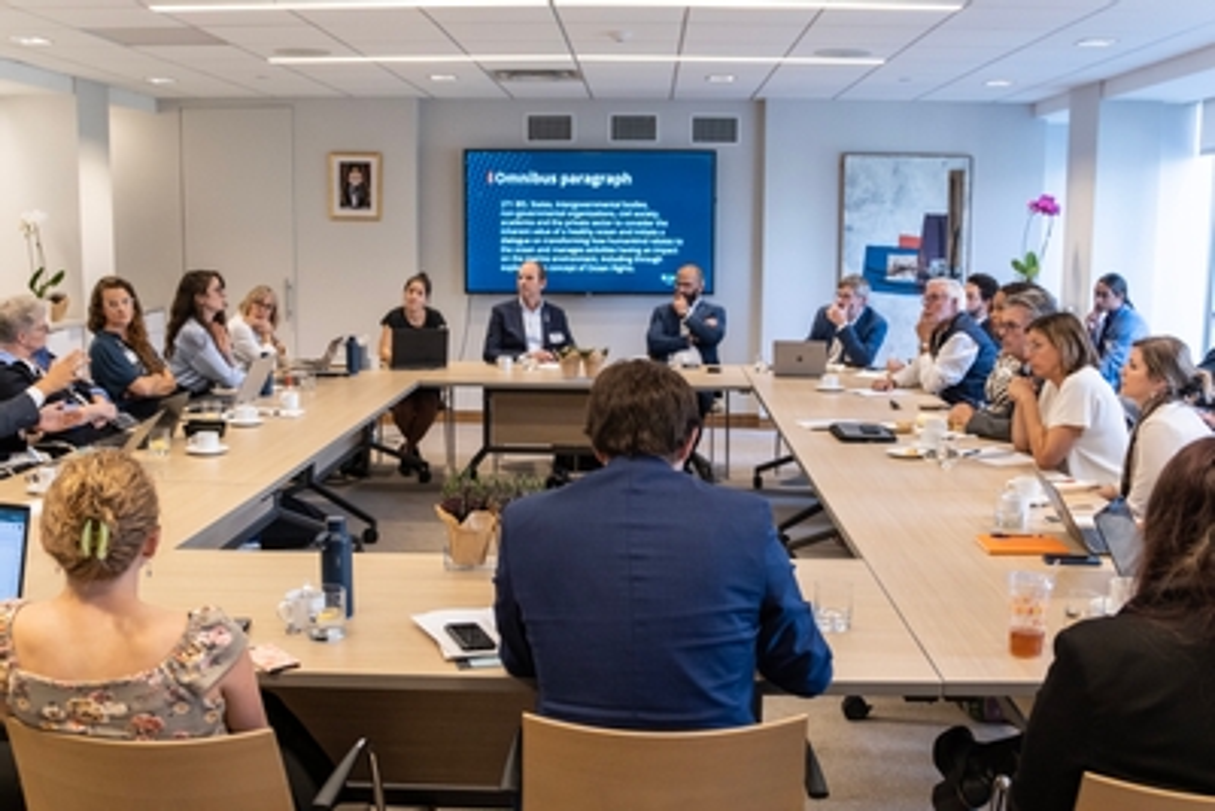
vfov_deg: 36.9
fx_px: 1215
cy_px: 406
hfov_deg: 53.1
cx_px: 608
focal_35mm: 36
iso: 800
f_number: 4.5
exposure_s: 1/125
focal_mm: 24
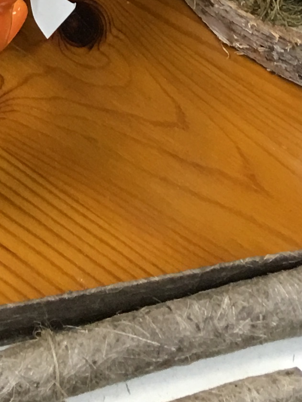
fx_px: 1616
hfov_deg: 10.5
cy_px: -493
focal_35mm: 139
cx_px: -65
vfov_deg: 12.0
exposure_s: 1/33
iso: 64
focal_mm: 4.15
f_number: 2.2
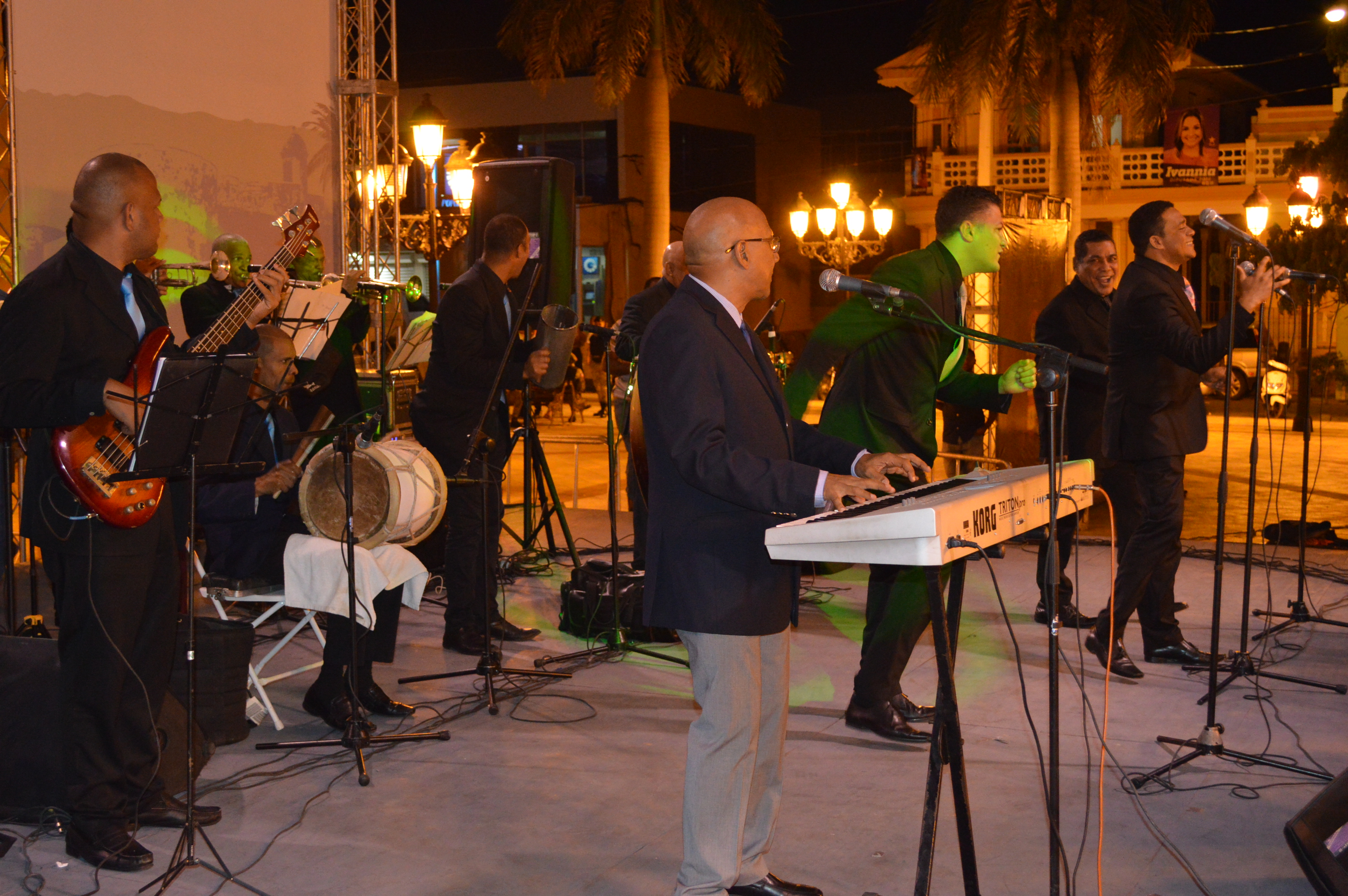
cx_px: 674
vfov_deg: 26.4
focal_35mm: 51
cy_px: 448
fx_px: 1908
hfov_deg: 38.9
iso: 2000
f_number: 5
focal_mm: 34
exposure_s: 1/60
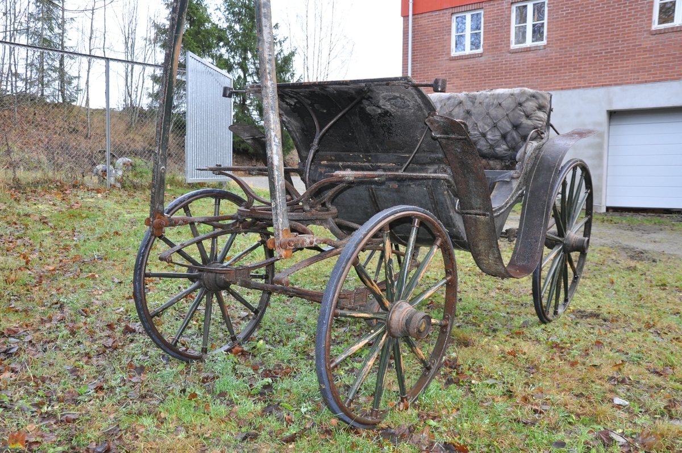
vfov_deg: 39.9
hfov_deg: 57.3
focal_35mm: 33
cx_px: 341
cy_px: 226
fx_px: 624
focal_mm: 22
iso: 800
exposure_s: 1/200
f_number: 6.3
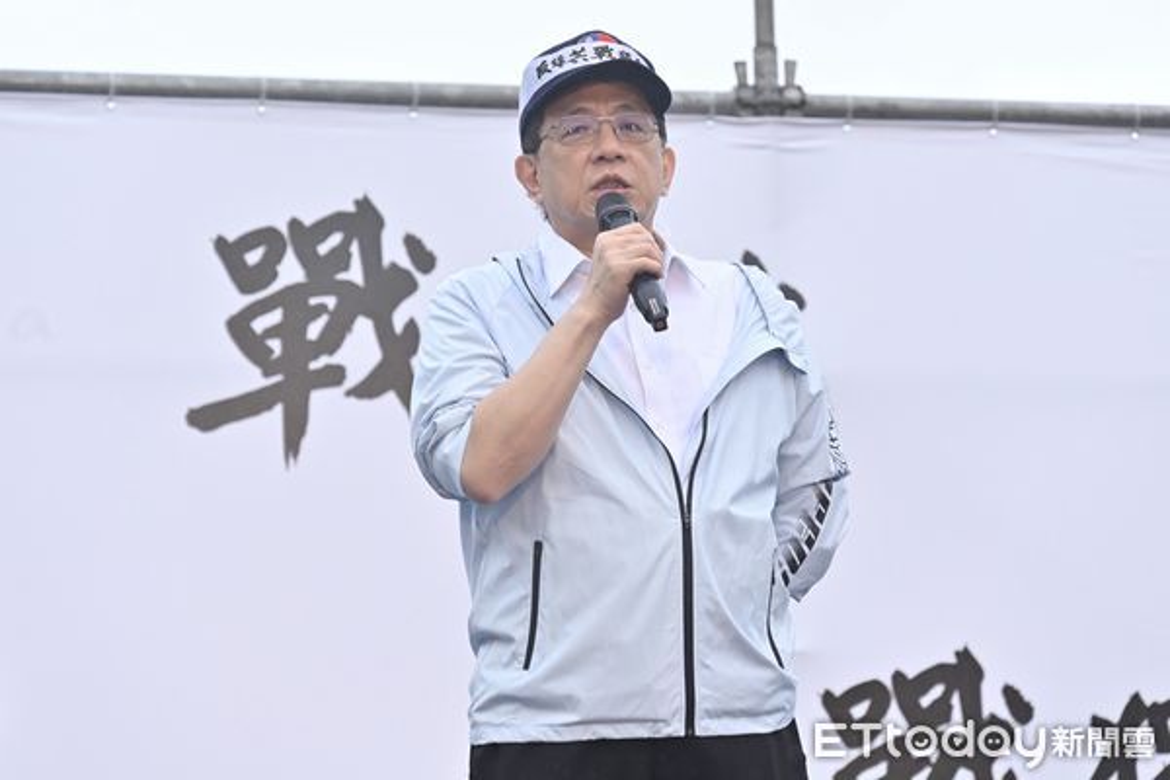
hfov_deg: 12.1
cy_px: 390
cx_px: 585
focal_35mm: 170
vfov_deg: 8.1
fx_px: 5525
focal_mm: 170
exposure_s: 1/320
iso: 1250
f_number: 6.3
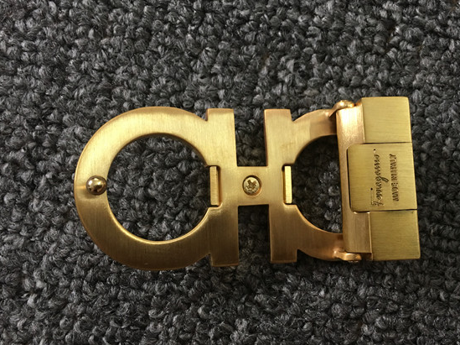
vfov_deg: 38.6
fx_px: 491
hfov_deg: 50.0
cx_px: 263
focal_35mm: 37
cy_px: 178
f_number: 2.2
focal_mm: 4.15
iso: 64
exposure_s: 1/17
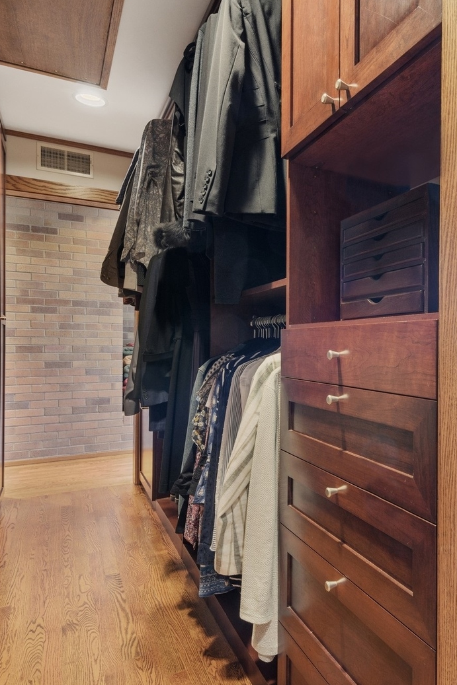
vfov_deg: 71.5
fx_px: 476
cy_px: 348
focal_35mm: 25
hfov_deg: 48.9
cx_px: 351
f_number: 9.5
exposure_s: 2
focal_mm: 16
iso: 400
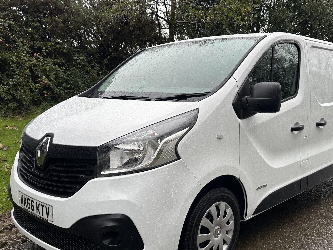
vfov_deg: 39.6
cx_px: 197
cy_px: 131
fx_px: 346
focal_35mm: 36
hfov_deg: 51.1
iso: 80
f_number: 1.78
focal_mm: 6.86
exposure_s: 1/267
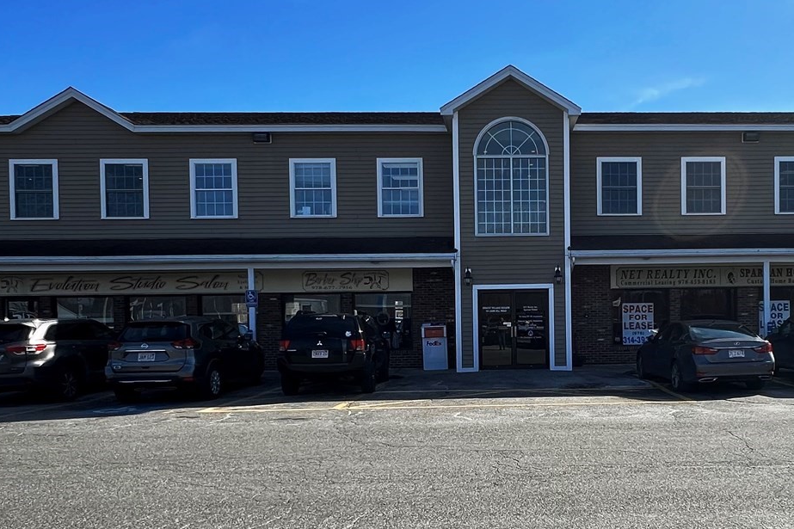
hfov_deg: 60.2
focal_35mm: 30
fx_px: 662
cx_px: 540
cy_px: 337
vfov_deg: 43.2
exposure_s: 1/1193
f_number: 1.8
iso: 32
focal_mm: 1.57
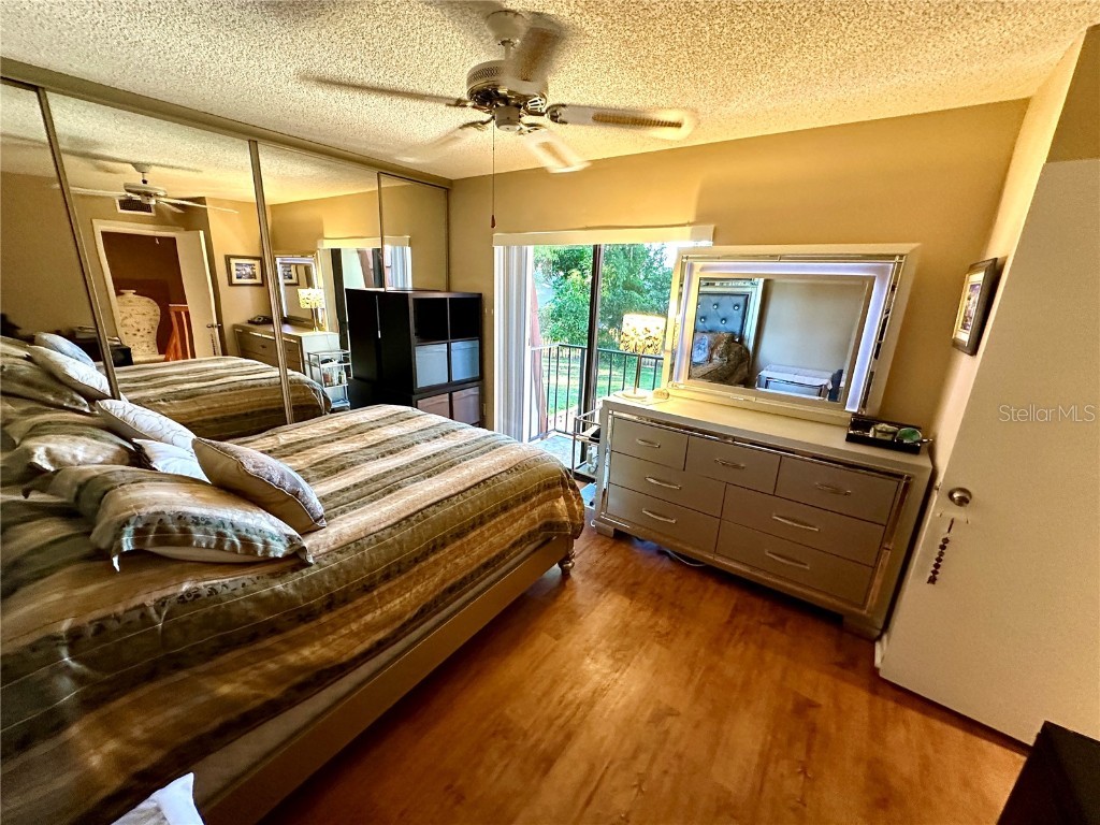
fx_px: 445
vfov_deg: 85.7
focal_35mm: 14
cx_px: 550
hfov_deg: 102.1
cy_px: 412
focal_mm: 2.22
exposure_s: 1/60
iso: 500
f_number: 2.2
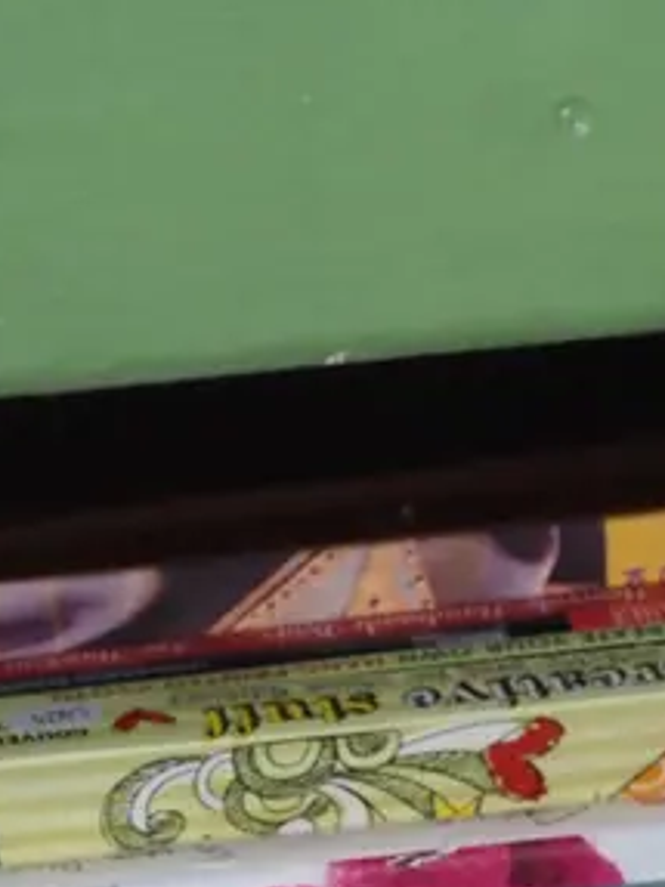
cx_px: 1216
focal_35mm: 207
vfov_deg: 9.4
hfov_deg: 7.0
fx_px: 5306
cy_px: 1181
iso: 1600
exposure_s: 1/160
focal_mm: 29
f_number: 5.6
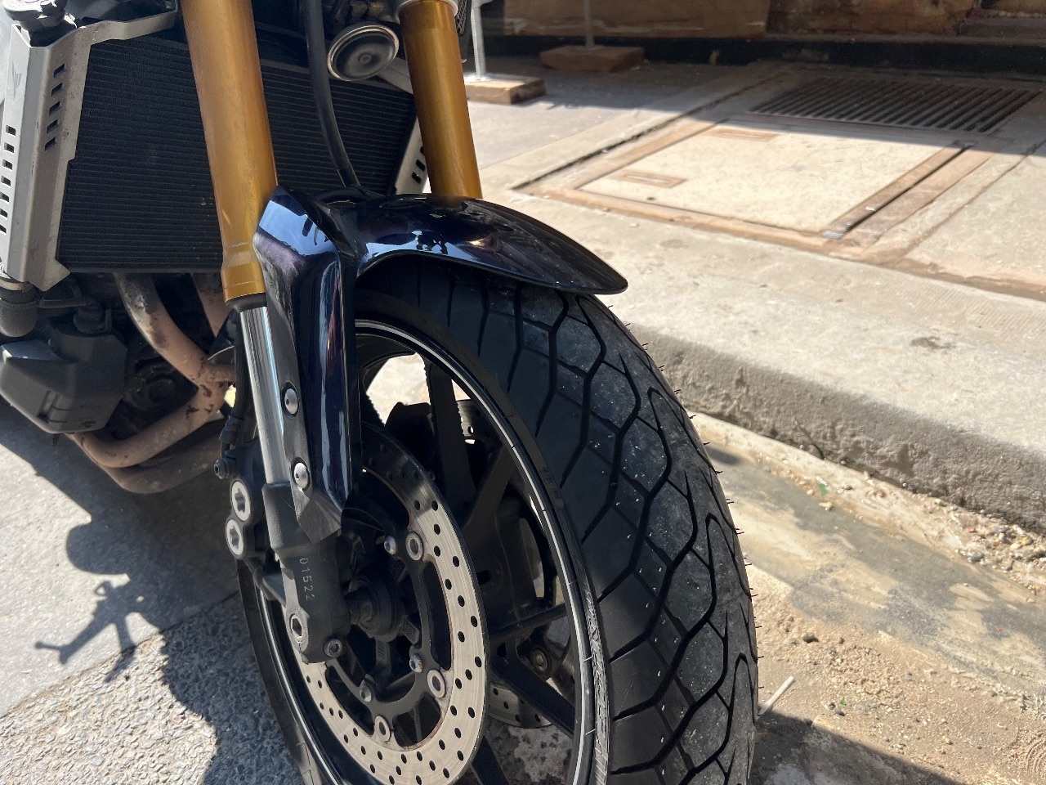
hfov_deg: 67.3
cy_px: 392
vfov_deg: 53.1
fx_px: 786
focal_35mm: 26
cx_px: 523
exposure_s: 1/1972
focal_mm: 5.7
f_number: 1.5
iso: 50
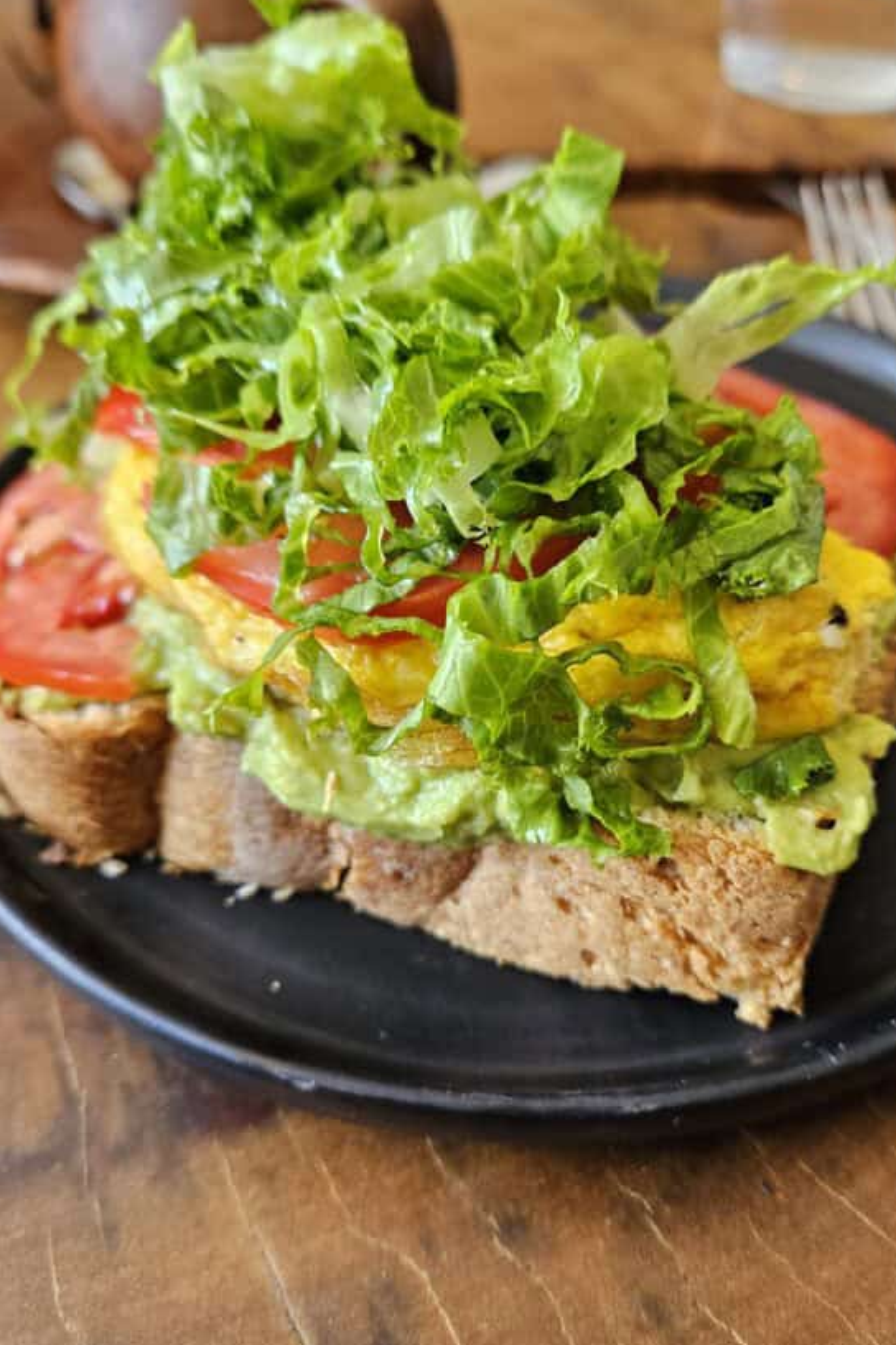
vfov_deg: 61.9
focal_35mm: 30
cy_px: 645
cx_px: 525
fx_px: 1121
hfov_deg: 43.4
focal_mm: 5.4
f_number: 1.8
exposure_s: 1/180
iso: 200
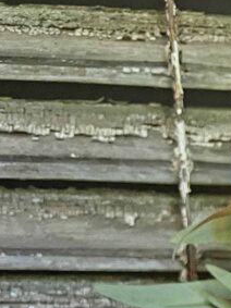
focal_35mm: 94
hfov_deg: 14.0
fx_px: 837
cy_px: 528
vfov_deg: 17.5
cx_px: 417
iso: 200
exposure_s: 1/60
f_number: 1.5
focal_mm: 5.7
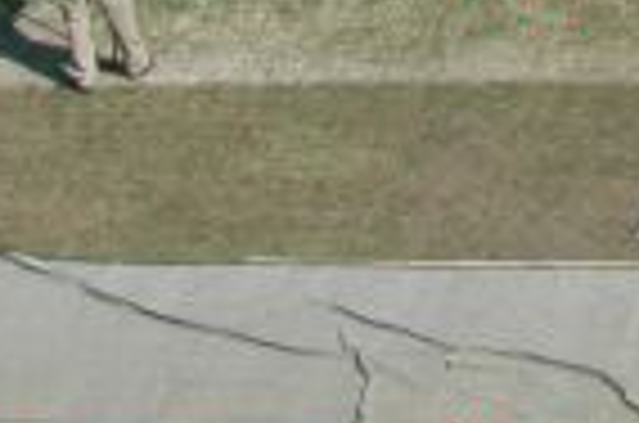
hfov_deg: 6.2
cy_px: -1026
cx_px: 1670
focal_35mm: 314
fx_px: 5554
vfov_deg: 4.2
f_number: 10
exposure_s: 1/320
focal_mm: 29
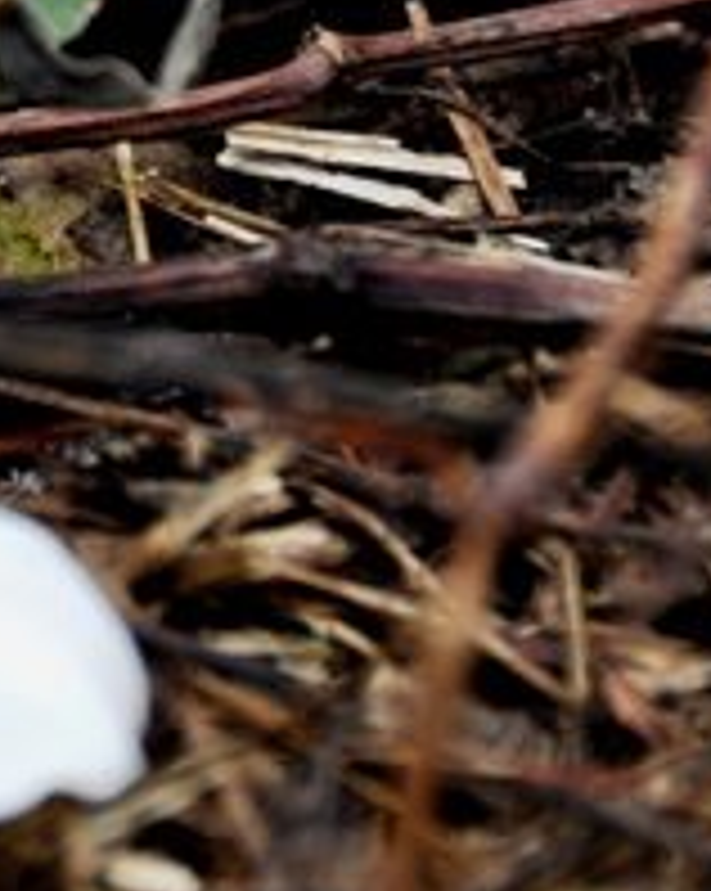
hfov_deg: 2.4
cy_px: 115
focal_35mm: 640
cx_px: -396
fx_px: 16860
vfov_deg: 3.0
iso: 320
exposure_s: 1/500
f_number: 5.6
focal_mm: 150
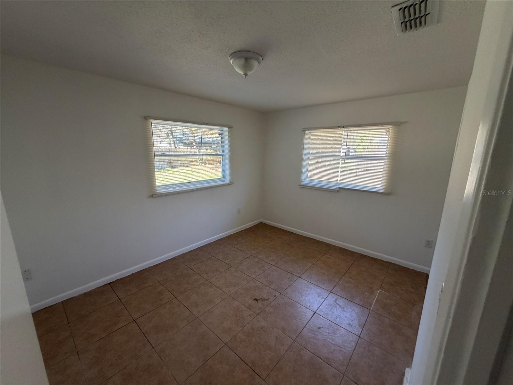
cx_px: 256
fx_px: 207
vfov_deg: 85.7
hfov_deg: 102.1
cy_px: 192
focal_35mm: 14
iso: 160
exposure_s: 1/121
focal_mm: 2.22
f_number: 2.2
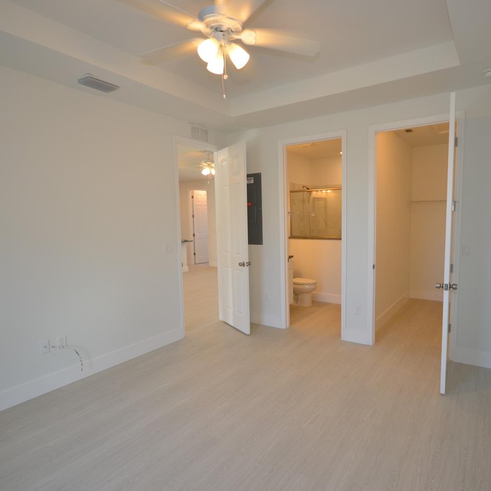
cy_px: 247
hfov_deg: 74.3
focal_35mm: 20
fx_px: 321
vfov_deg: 74.8
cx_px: 285
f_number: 4
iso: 280
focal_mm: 10
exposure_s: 1/60
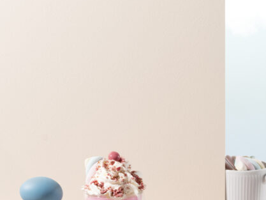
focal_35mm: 228
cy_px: 134
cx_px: 237
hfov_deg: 8.6
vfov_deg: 6.5
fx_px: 1753
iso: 200
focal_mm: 120
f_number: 16
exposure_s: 1/125
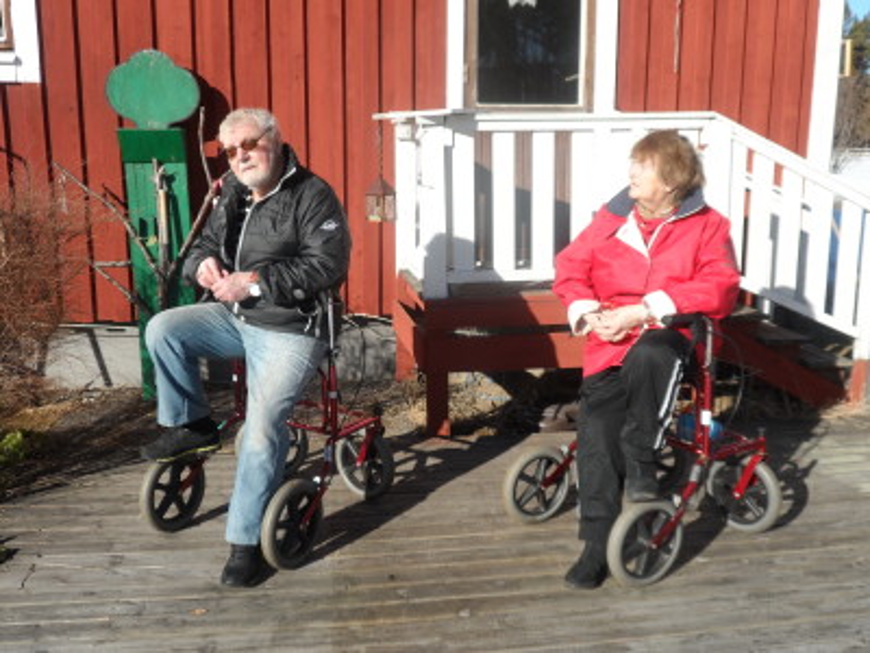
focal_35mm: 35
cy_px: 326
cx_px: 435
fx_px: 880
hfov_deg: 52.6
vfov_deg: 40.7
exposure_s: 1/500
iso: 80
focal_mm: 6.5
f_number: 3.5
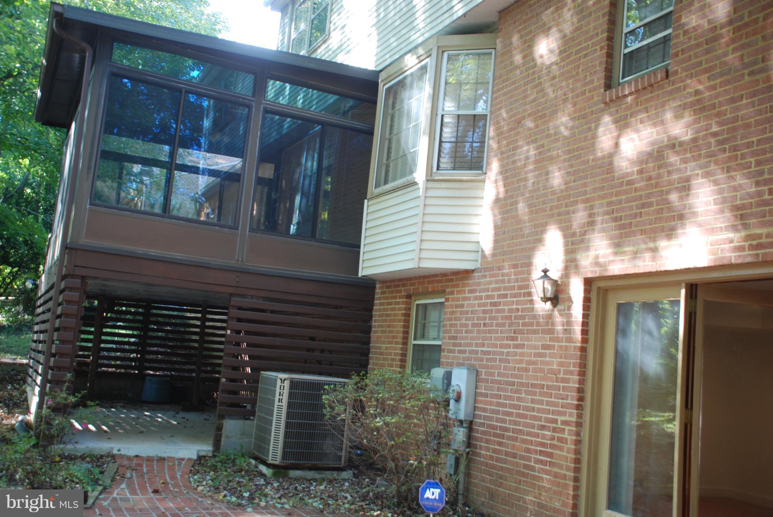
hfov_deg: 53.1
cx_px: 386
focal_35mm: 36
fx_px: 774
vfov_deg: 37.0
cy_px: 258
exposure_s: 1/40
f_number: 4
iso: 200
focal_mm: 24
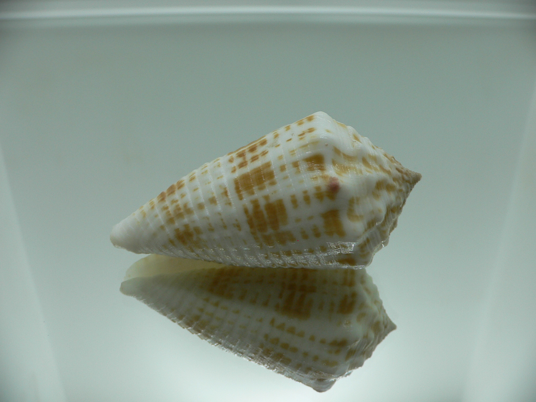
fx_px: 542
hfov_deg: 52.6
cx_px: 268
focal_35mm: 35
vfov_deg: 40.7
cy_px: 201
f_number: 2.8
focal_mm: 4.6
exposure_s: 1/100
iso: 80
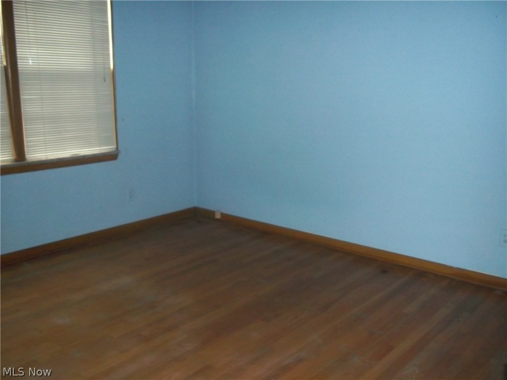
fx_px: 527
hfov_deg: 51.4
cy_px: 190
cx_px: 254
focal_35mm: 36
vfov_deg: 39.7
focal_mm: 6.5
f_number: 3.1
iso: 320
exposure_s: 1/30
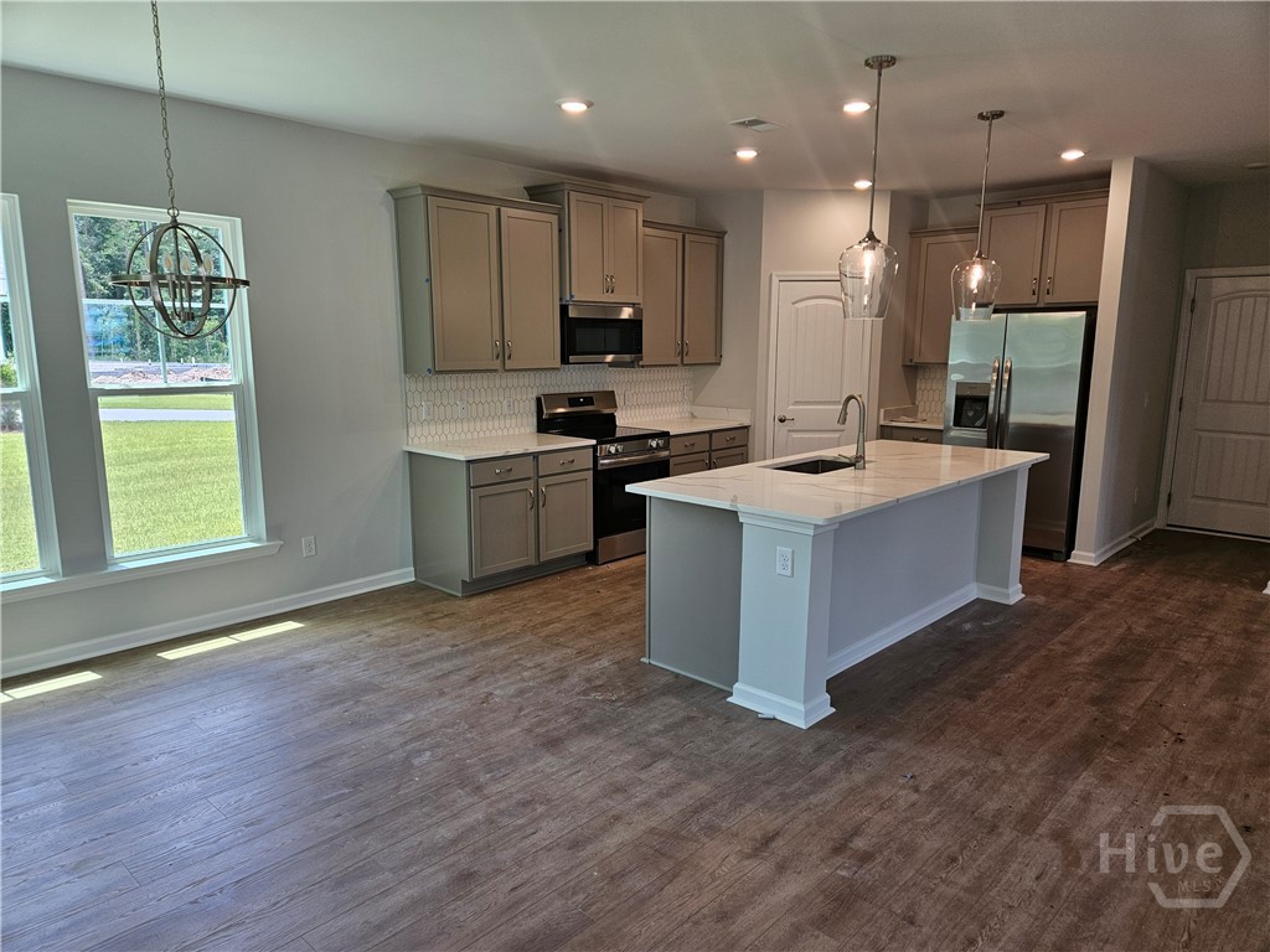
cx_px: 635
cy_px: 476
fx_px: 844
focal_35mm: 23
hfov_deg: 73.9
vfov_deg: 58.9
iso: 50
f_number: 1.8
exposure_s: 1/120
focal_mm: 5.4
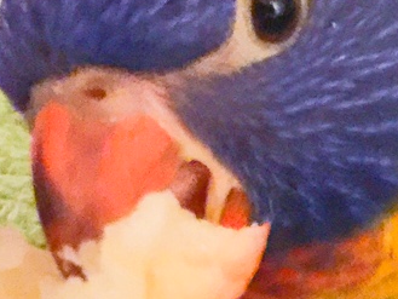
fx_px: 1656
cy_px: 338
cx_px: 639
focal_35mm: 144
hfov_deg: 12.8
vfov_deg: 10.2
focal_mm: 4.15
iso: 160
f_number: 2.2
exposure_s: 1/8
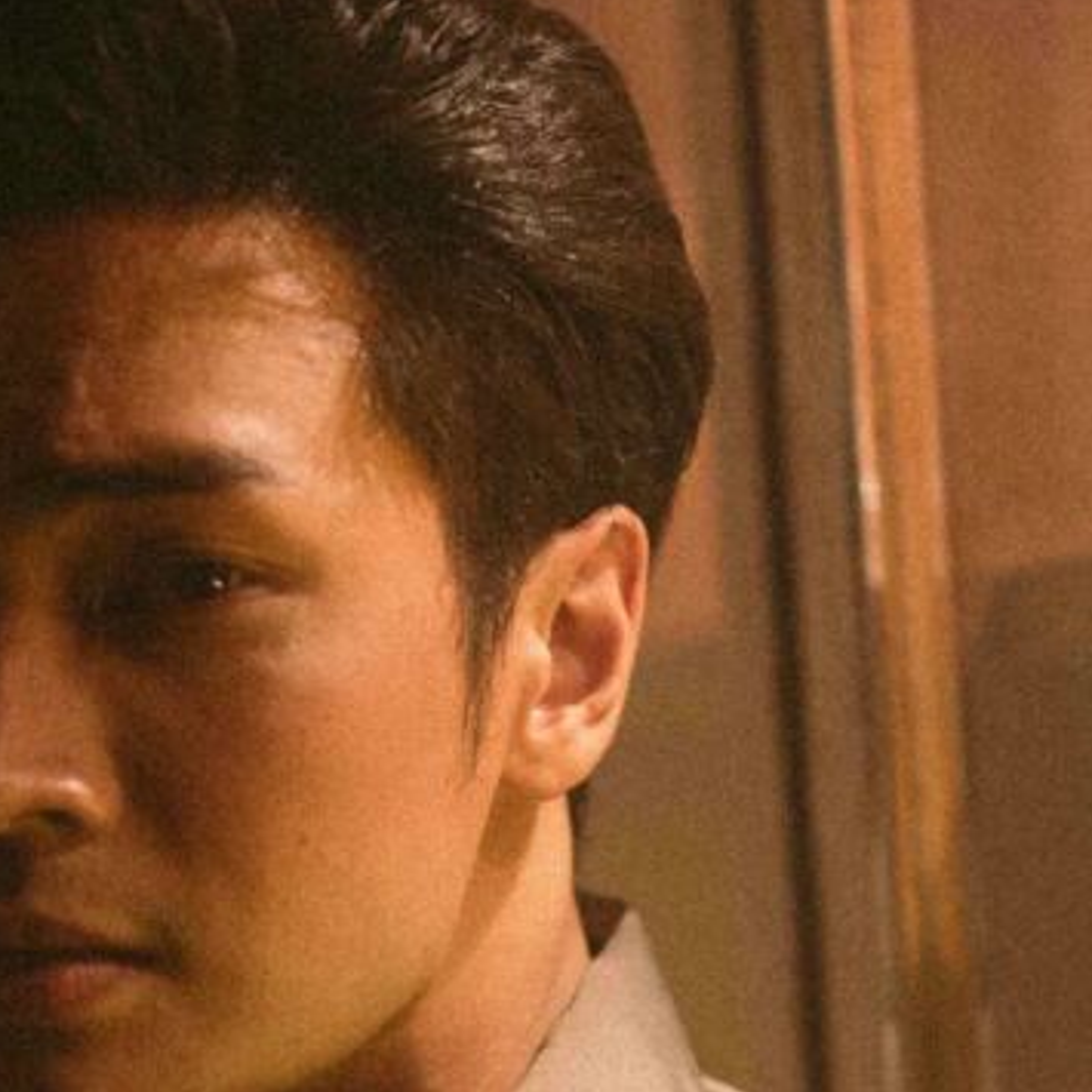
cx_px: 378
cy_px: 1221
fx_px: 5639
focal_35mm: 158
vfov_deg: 10.9
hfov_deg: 11.1
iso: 800
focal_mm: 55
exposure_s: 1/100
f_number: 1.8
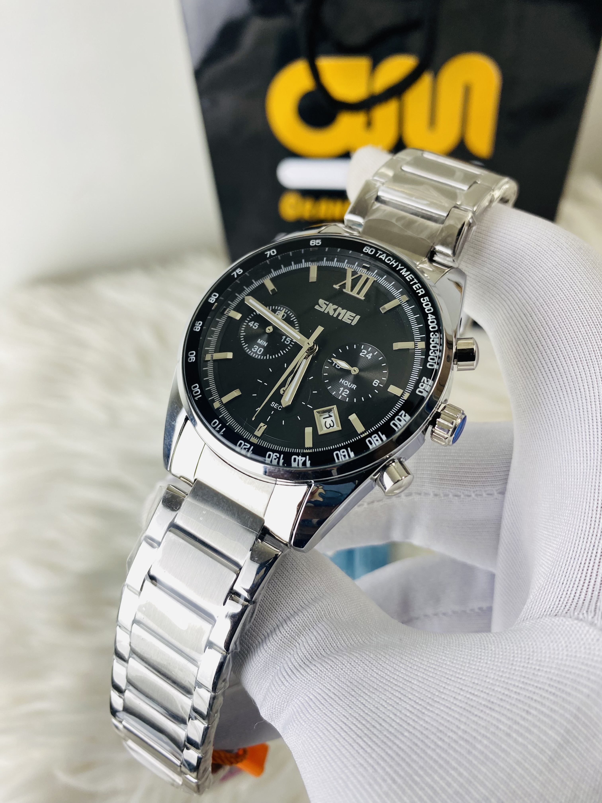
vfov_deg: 69.4
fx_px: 580
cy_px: 402
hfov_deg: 54.9
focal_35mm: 25
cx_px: 301
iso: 40
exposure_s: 1/100
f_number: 1.8
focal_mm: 4.25
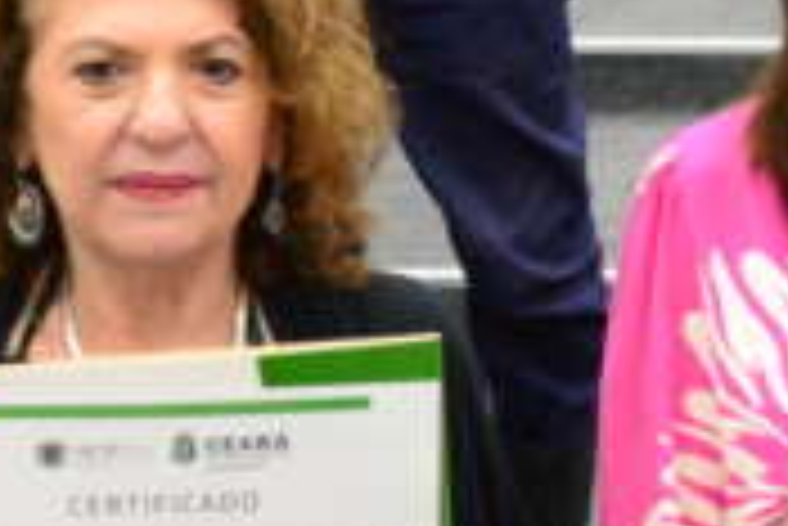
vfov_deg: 4.0
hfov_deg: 6.0
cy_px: 524
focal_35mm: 343
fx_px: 7514
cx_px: 838
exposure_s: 1/125
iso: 5000
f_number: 5.6
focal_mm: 50
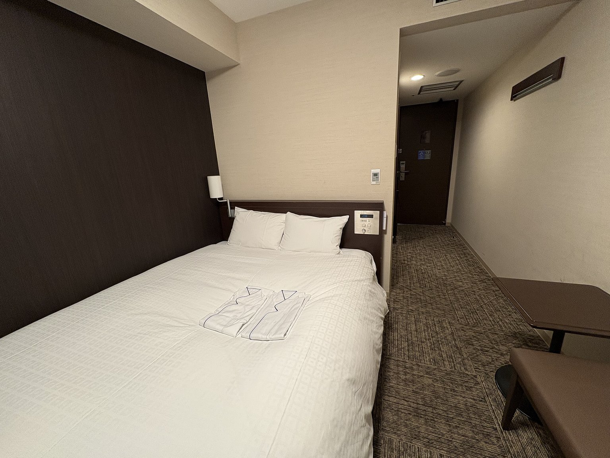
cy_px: 229
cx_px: 305
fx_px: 247
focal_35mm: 14
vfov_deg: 85.7
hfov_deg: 102.1
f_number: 2.2
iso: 200
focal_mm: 2.22
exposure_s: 1/66
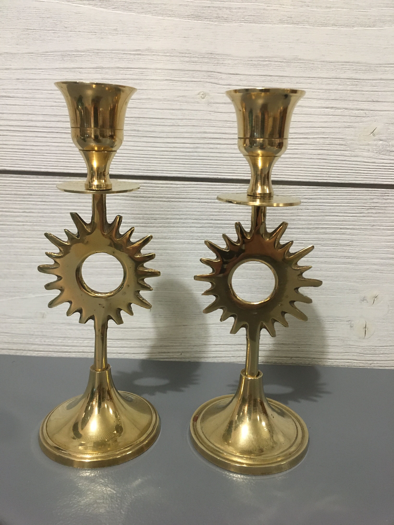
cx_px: 197
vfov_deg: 61.7
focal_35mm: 29
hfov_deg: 48.2
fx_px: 440
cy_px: 262
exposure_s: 1/25
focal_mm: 4.15
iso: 200
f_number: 2.2
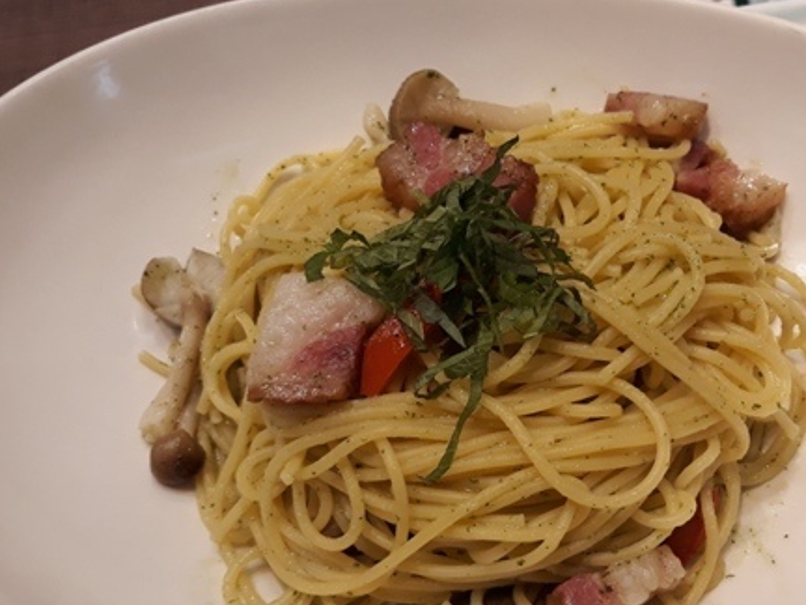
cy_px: 381
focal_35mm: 40
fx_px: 931
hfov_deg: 46.4
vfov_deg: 35.7
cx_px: 498
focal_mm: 3.71
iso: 100
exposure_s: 1/40
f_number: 1.7
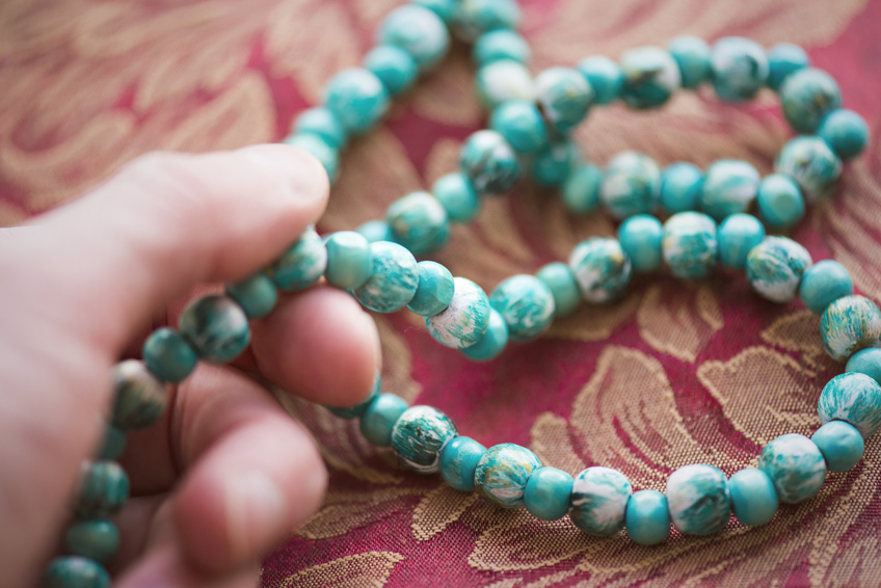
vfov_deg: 13.1
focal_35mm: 105
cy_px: 294
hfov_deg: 19.4
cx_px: 440
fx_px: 2570
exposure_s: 1/400
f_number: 3.2
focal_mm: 105
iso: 250
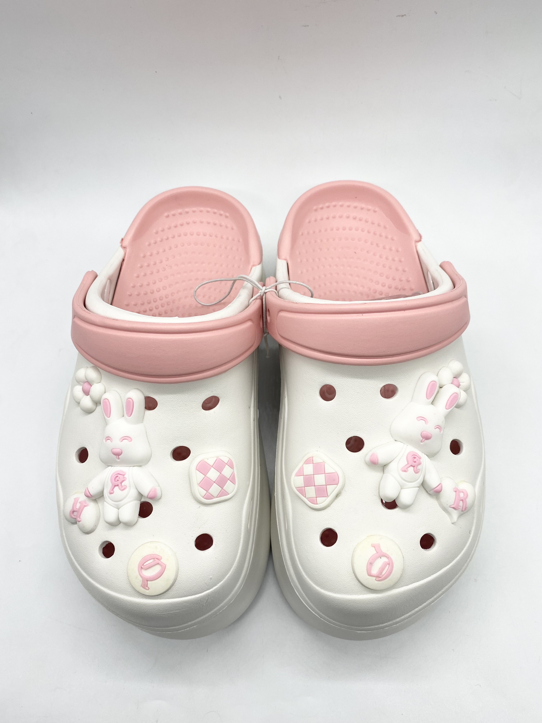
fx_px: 543
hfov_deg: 53.1
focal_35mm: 26
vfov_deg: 67.3
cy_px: 362
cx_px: 271
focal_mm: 4.25
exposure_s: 1/121
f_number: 1.8
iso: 32
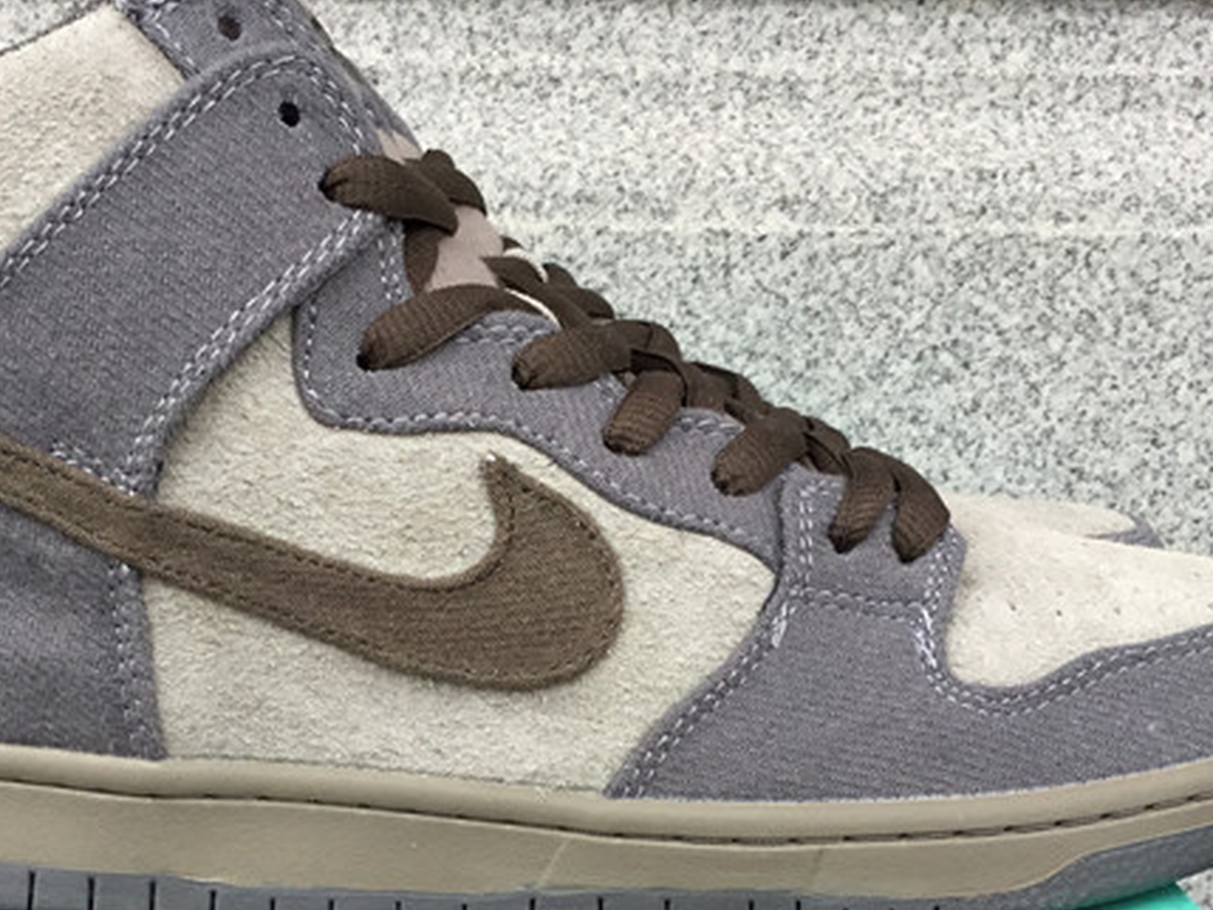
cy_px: 739
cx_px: 489
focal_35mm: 65
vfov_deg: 22.3
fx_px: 2278
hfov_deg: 29.7
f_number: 2.4
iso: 40
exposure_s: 1/100
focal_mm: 3.3
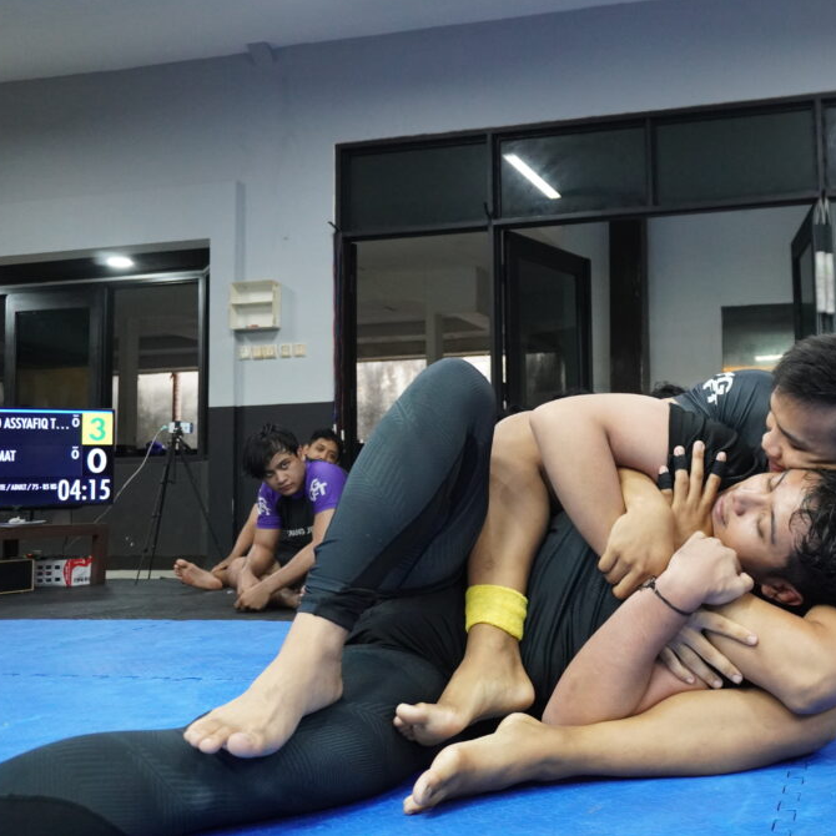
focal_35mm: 39
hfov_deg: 41.6
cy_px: 411
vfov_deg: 42.8
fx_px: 1066
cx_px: 621
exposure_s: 1/100
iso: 2500
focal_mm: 20
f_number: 4
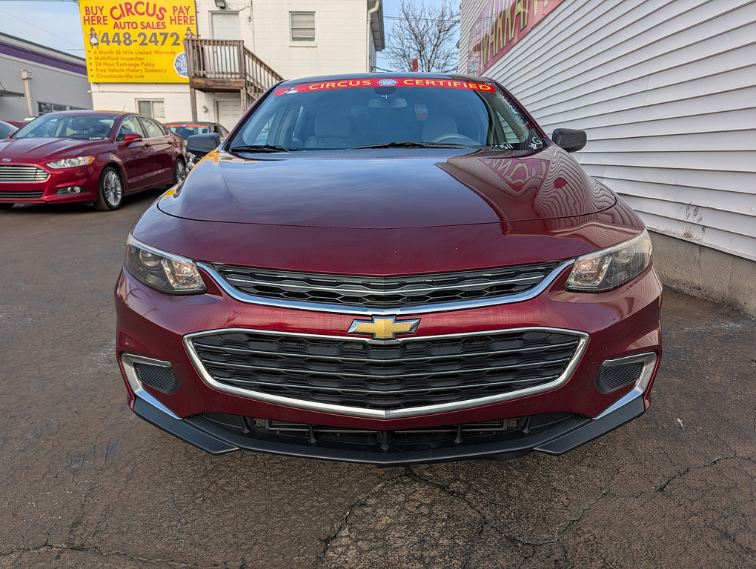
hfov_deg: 71.5
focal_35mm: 24
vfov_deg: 56.9
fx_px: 525
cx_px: 378
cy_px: 284
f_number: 1.68
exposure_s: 1/1127
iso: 20
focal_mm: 6.9
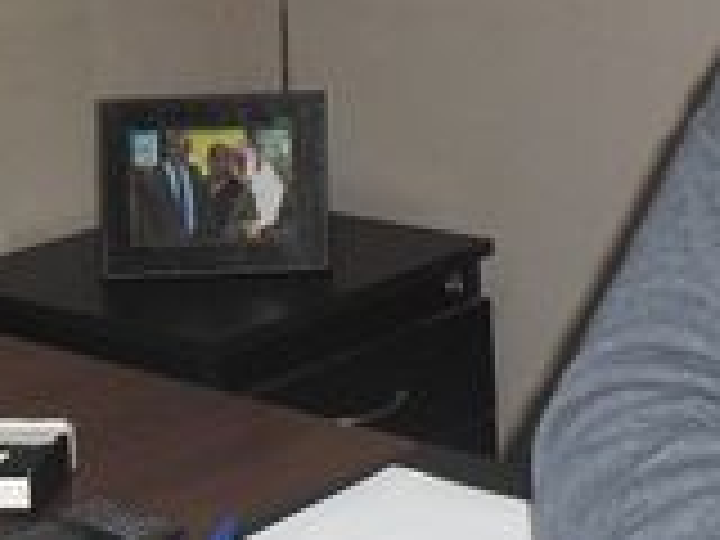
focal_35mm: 93
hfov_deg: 20.5
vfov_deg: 15.5
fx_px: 1934
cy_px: -47
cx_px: 698
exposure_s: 1/45
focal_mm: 4.9
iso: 100
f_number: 3.5
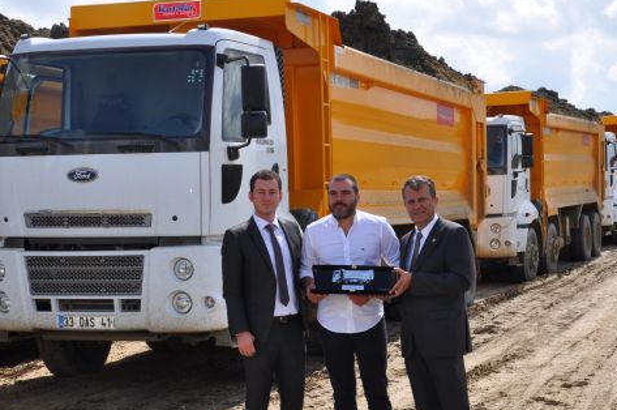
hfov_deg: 30.5
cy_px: 245
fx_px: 1130
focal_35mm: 66
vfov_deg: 20.5
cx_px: 360
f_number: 14
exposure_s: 1/200
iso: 200
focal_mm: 32
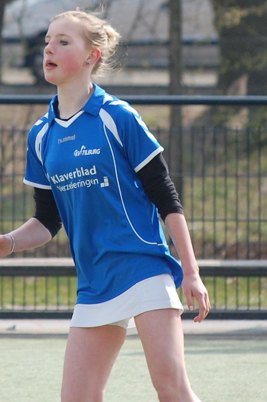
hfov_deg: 3.8
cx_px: 103
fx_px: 4062
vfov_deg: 5.7
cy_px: 171
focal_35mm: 364
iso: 400
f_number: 5.3
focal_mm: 160
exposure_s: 1/800
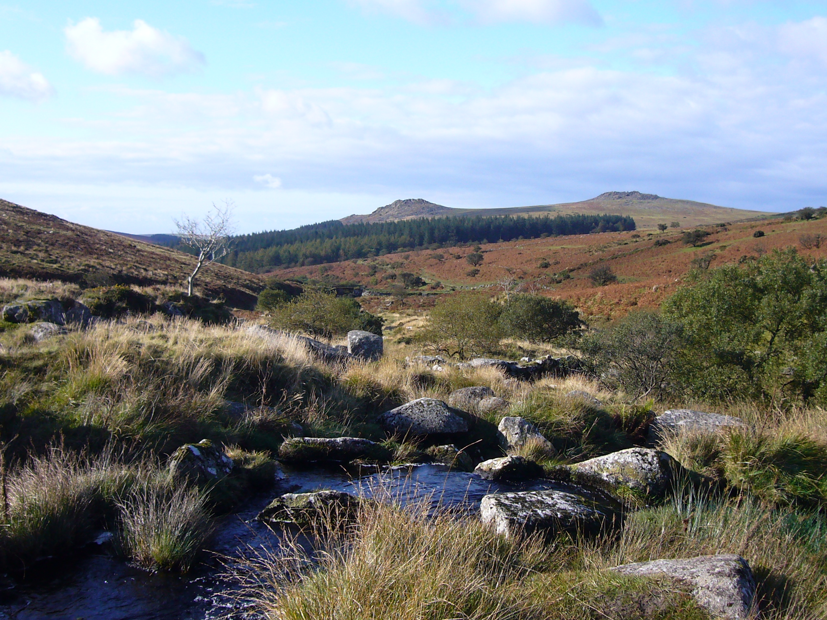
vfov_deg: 35.1
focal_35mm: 41
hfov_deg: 45.8
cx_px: 414
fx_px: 980
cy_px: 310
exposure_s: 1/160
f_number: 5.6
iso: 80
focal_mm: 4.9
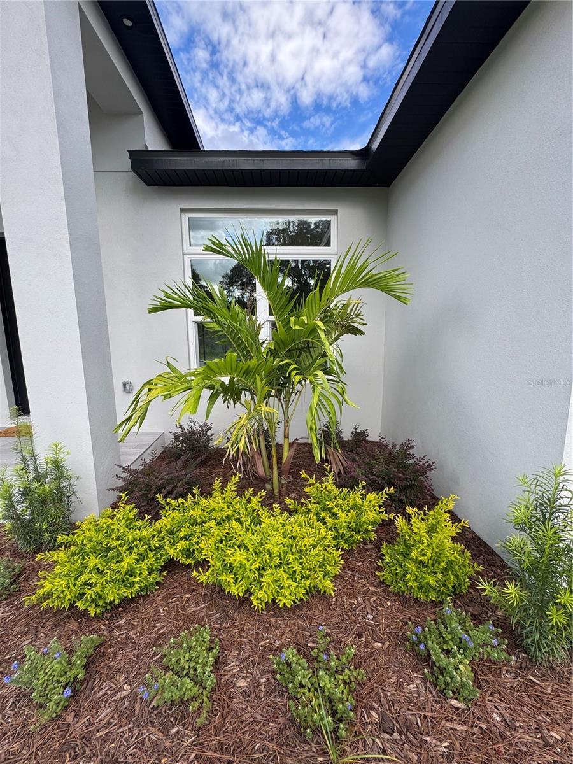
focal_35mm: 14
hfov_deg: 85.7
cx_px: 286
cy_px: 382
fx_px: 309
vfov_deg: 102.1
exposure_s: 1/302
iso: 40
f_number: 2.2
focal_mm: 2.22
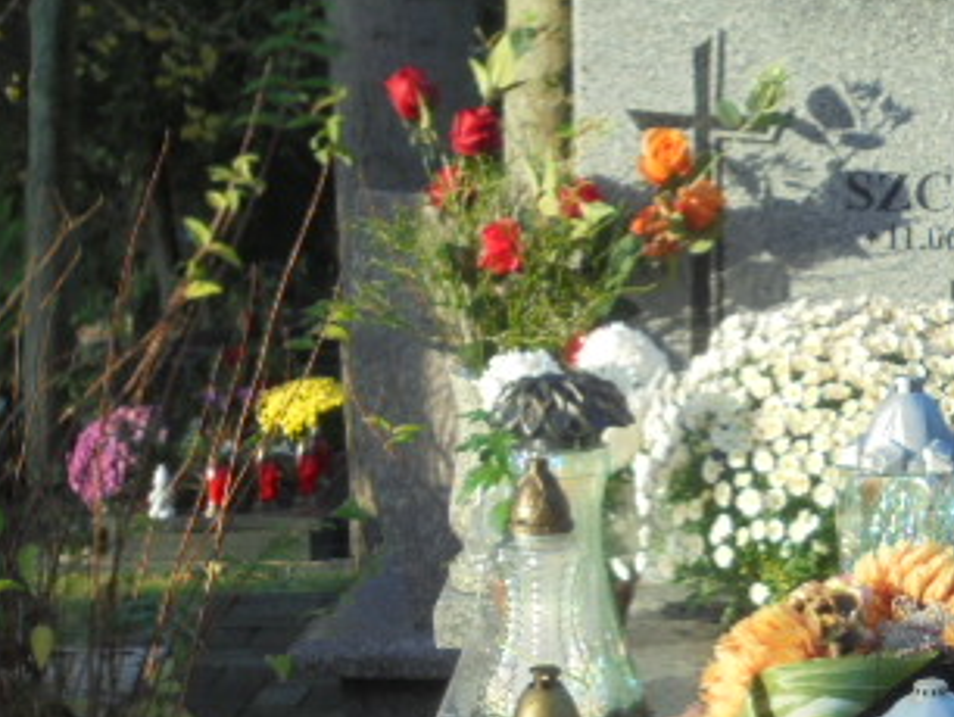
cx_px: 985
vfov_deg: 12.6
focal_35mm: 117
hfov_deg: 16.4
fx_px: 3227
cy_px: 630
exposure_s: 1/125
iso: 100
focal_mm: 10.1
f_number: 5.2
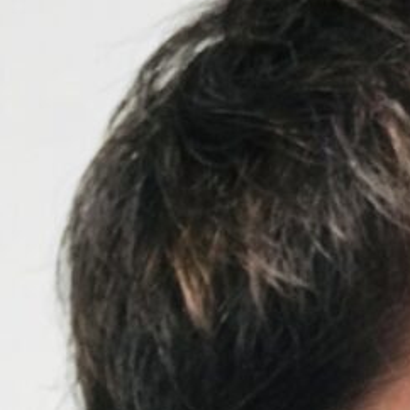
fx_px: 37763
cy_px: 1220
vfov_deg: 0.6
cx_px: 401
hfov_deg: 0.6
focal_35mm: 2818
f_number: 6.3
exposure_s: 1/160
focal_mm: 313.9
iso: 2000
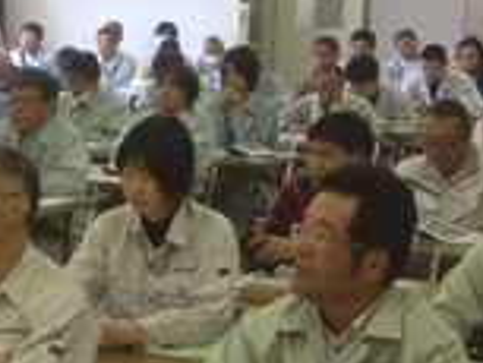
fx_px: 1927
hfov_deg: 14.0
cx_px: -54
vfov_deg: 10.7
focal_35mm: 138
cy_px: 294
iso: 50
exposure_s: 1/30
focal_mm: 4.12
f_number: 2.4
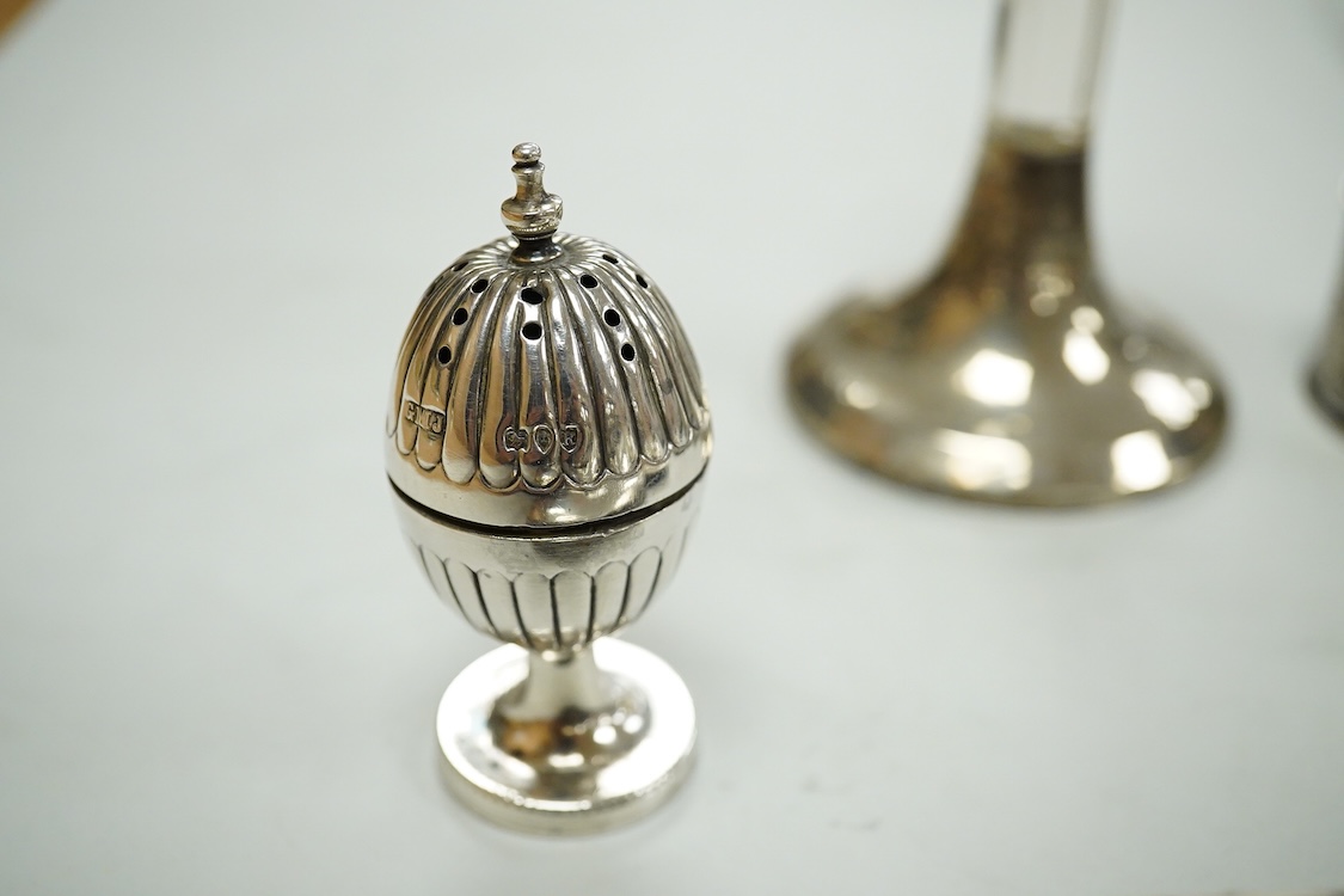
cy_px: 448
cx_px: 672
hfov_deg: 43.6
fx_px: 1680
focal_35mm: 45
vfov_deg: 29.9
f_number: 7.1
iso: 2500
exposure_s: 1/400
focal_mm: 30
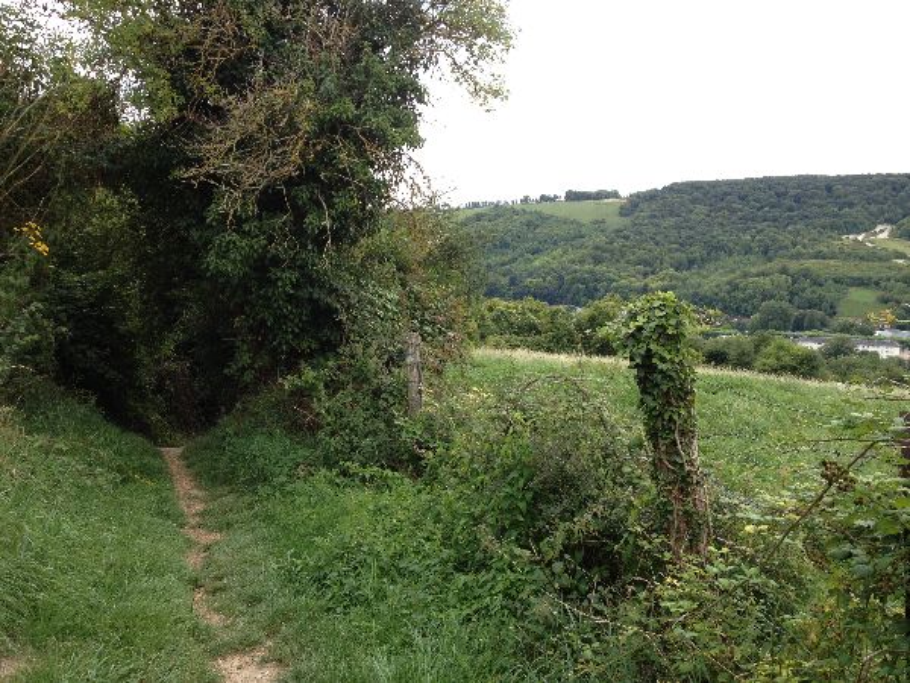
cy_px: 342
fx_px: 920
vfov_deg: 40.7
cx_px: 455
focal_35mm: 35
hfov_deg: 52.6
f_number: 2.4
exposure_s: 1/472
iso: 50
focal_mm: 4.28
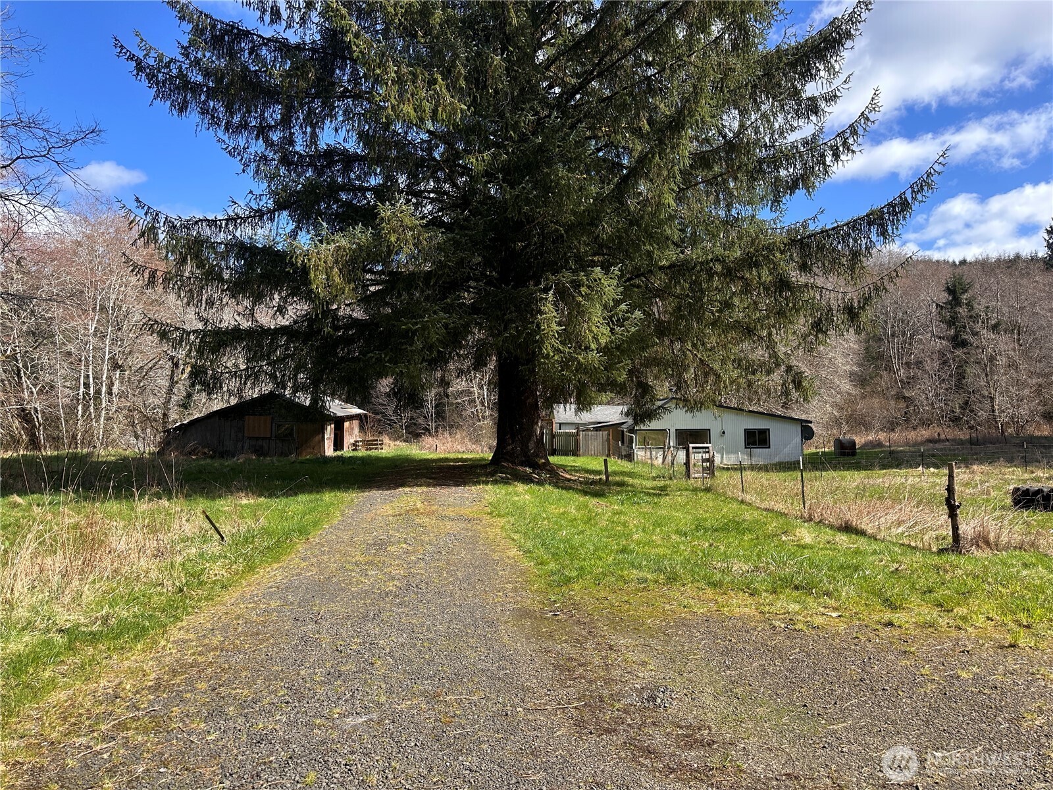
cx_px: 526
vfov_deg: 56.8
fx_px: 730
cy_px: 395
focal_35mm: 24
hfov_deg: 71.6
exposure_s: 1/2110
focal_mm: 6.86
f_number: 1.78
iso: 80
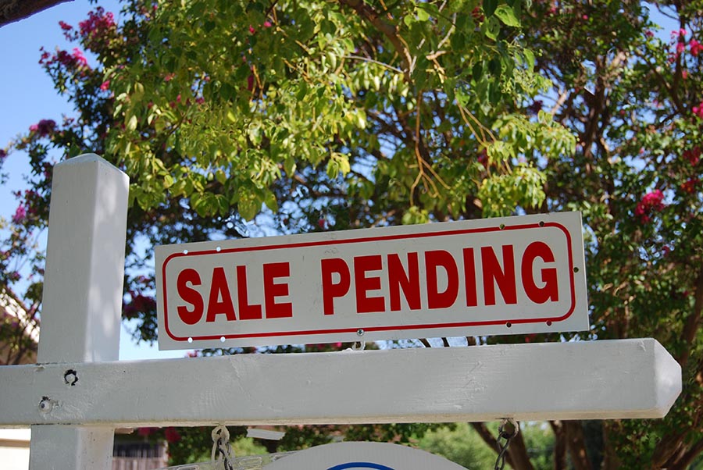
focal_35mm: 52
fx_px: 1026
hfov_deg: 37.8
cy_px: 235
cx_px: 352
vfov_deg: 25.8
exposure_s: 1/500
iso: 200
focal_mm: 35
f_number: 4.8
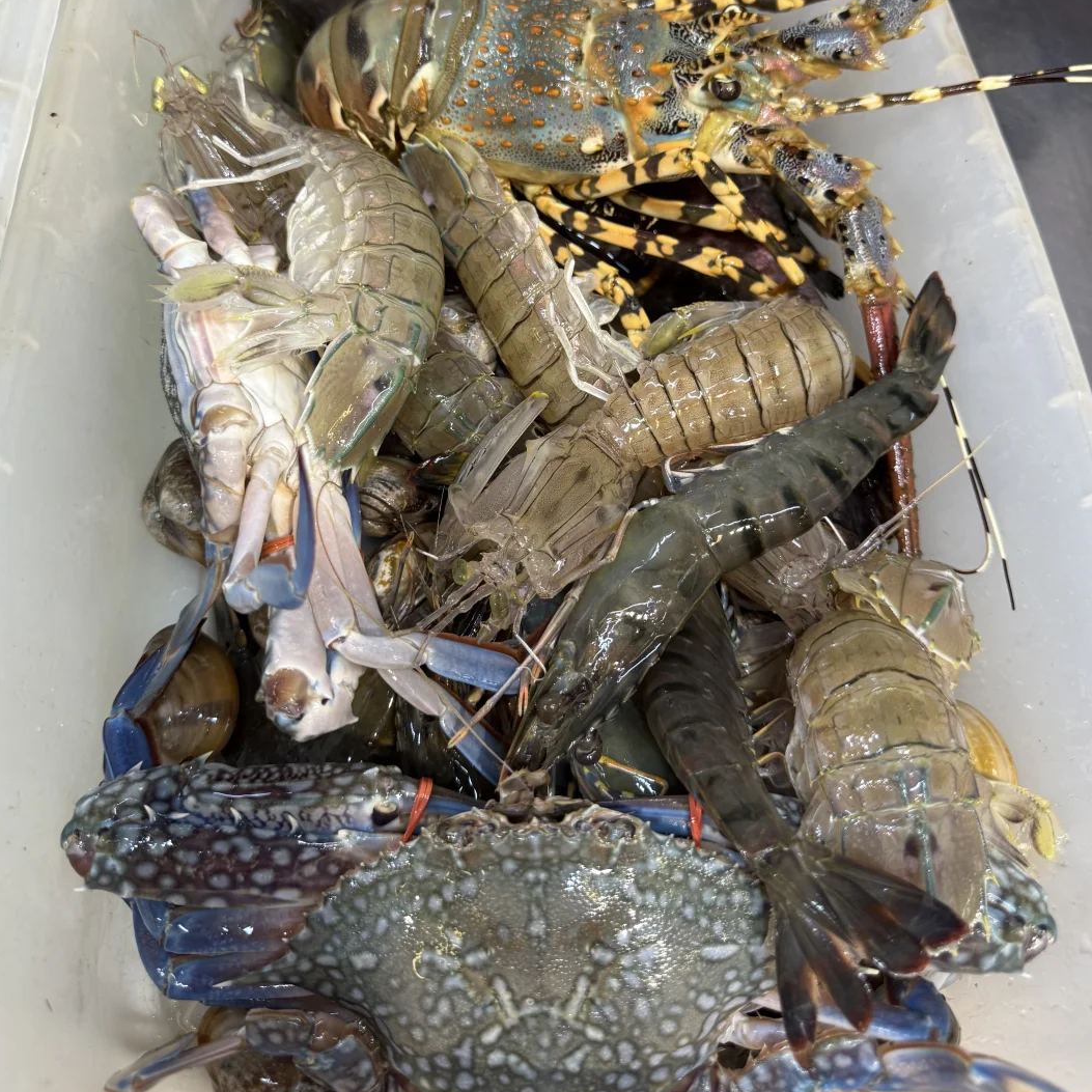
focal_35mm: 29
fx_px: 1035
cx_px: 540
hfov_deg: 55.6
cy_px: 370
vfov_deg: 54.6
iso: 125
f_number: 1.78
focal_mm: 6.76
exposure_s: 1/100
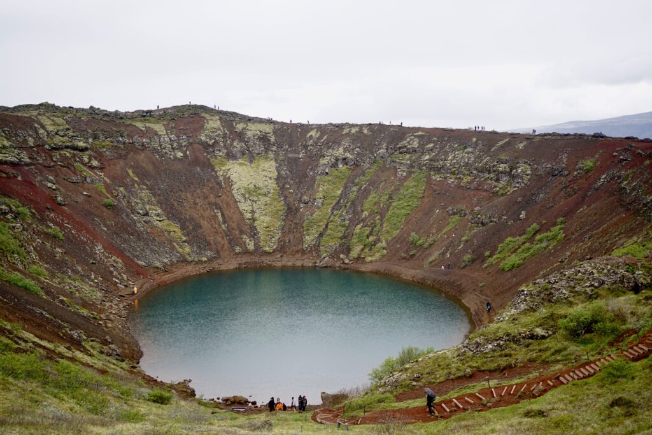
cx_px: 326
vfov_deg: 37.9
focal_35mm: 35
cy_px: 218
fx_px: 634
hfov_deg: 54.4
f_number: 2.2
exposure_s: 1/2000
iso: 400
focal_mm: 35
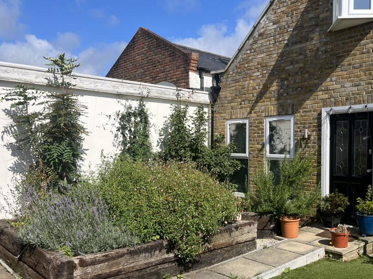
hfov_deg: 54.8
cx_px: 229
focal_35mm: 33
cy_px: 155
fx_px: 356
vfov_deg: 42.9
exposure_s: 1/3623
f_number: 1.6
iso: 50
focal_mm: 5.1
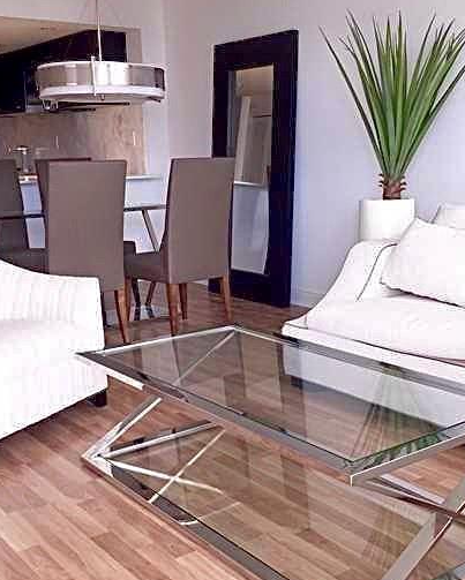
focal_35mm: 45
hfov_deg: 33.4
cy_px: 261
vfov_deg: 41.1
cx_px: 271
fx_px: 773
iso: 32
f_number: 2.2
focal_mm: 4.15
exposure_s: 1/70
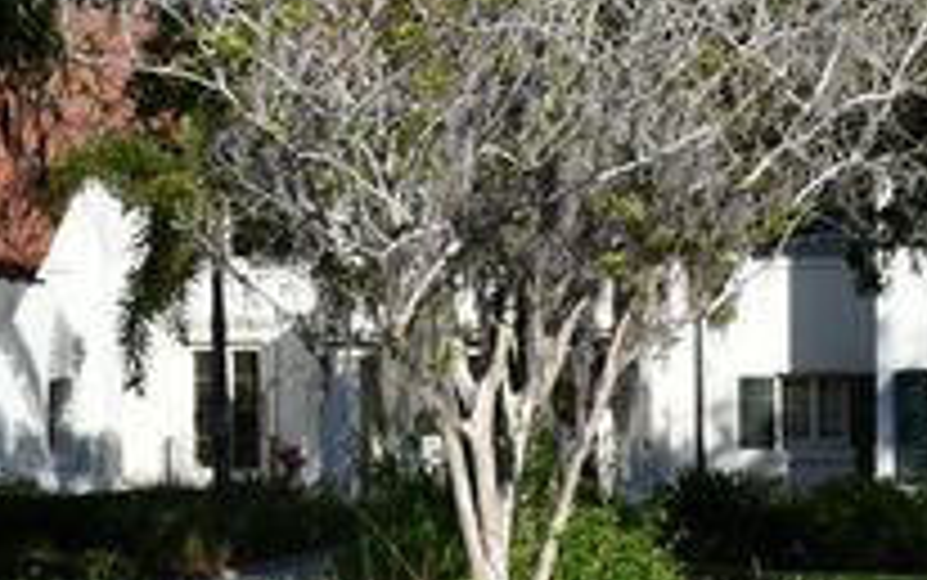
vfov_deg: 8.6
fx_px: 3842
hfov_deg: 13.8
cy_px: 638
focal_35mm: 152
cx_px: 410
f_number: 8
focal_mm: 24
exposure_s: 1/250
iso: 100
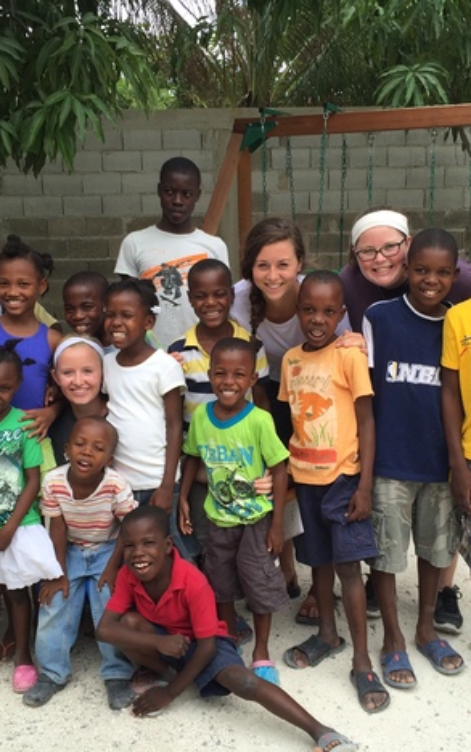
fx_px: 862
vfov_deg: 47.2
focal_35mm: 42
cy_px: 381
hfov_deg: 30.6
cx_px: 236
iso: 32
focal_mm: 4.15
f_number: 2.2
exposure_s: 1/460
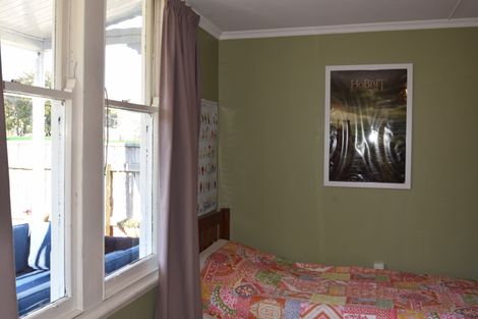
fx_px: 438
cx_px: 239
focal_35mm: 33
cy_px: 160
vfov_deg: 39.9
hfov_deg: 57.2
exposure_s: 1/125
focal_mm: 22
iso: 450
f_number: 5.6
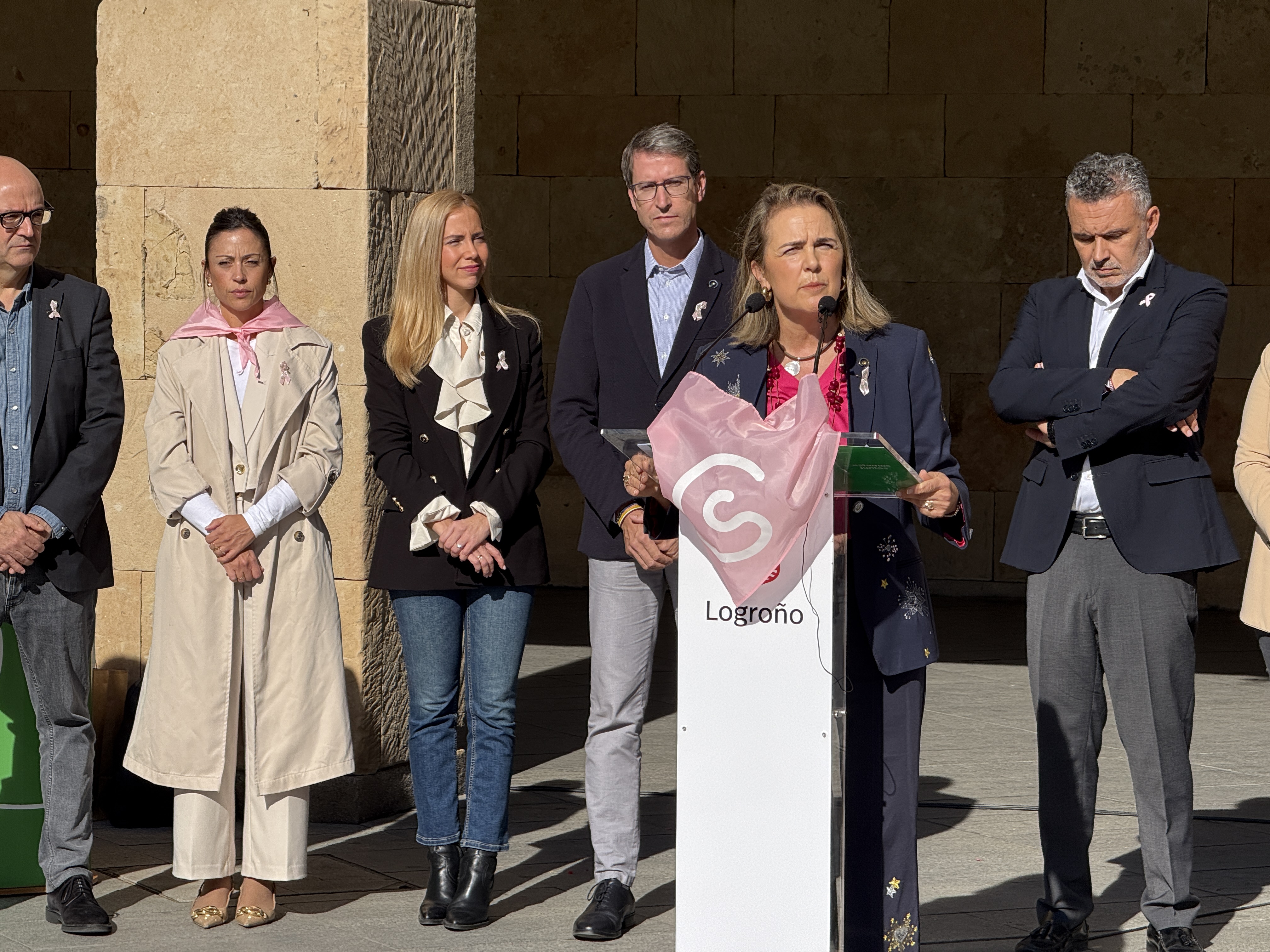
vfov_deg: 12.3
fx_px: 4403
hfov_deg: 16.4
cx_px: 635
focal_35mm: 120
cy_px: 476
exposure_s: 1/1650
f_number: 2.8
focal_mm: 15.66
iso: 50
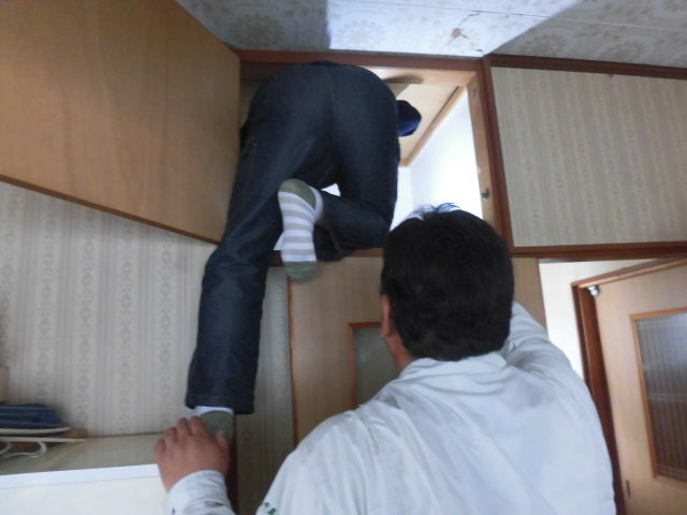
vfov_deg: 56.8
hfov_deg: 71.6
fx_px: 476
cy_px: 258
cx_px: 344
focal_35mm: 24
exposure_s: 1/25
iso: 400
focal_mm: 4.3
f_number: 3.1
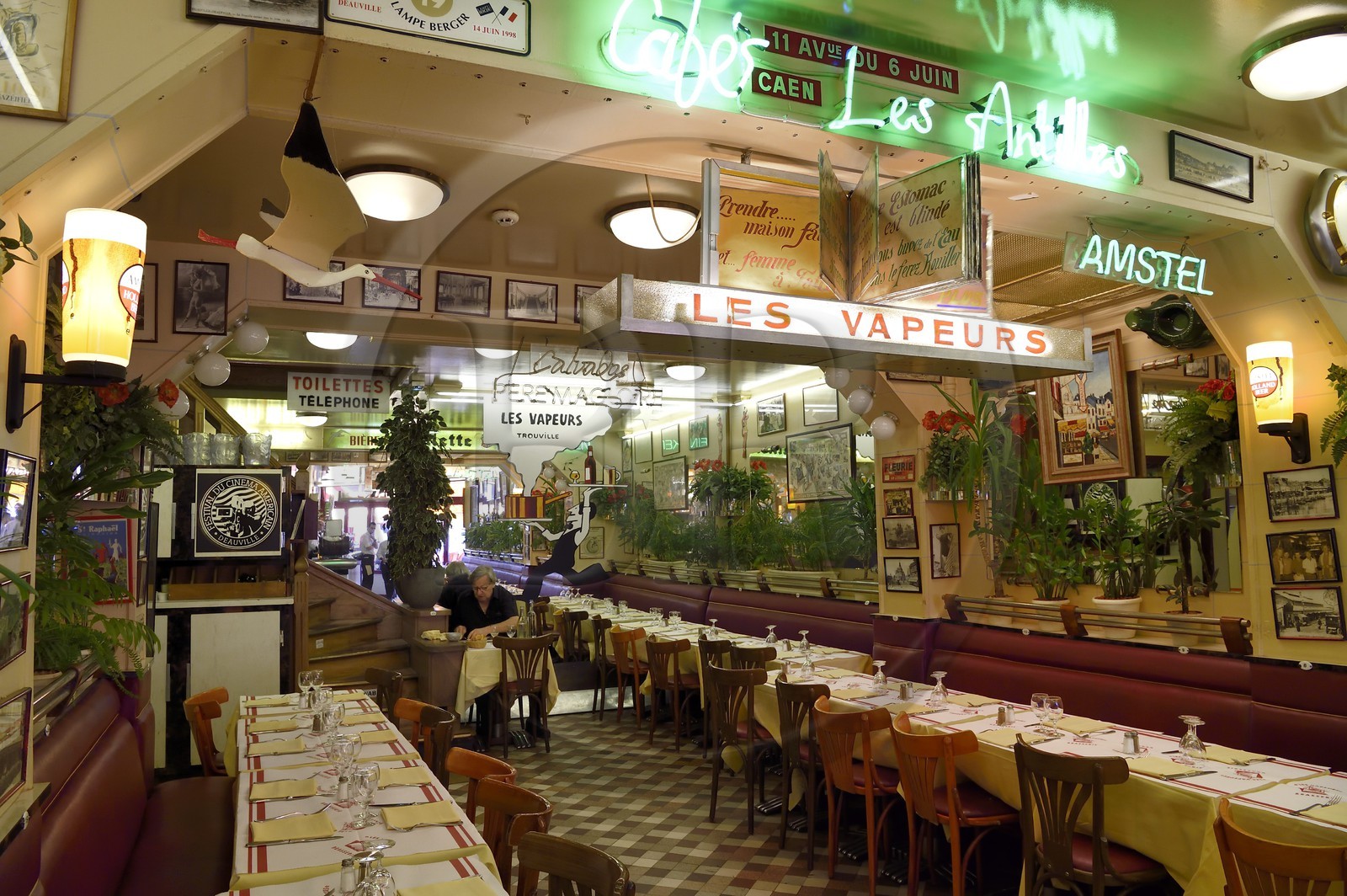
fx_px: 897
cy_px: 448
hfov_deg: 73.8
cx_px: 674
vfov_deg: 53.1
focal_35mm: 24
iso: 1600
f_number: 10
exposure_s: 1/30
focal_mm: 24
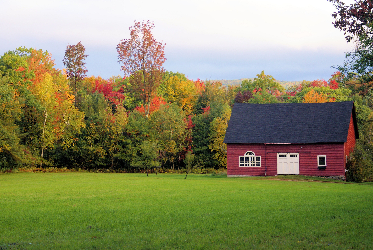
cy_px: 122
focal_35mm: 111
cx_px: 186
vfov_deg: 12.4
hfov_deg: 18.4
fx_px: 1151
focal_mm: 70
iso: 100
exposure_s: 1/60
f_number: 5.6
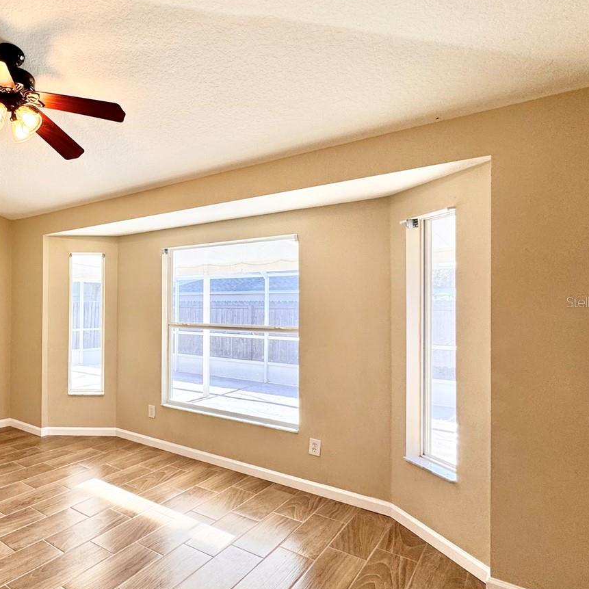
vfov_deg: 67.2
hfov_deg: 59.5
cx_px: 83
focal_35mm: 23
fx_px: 443
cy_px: 302
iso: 64
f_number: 2.2
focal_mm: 2.22
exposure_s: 1/120
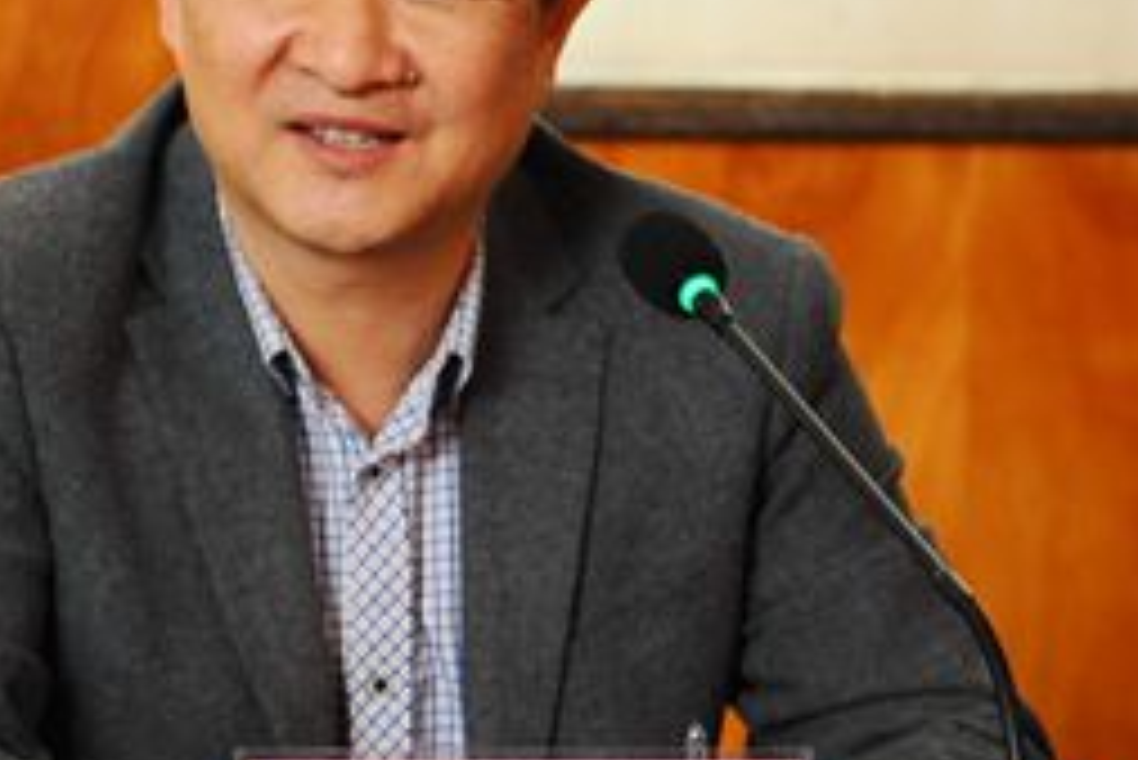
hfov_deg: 11.6
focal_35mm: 177
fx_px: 5598
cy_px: 274
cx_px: 346
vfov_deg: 7.8
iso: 640
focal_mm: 70
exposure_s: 1/125
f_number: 2.8
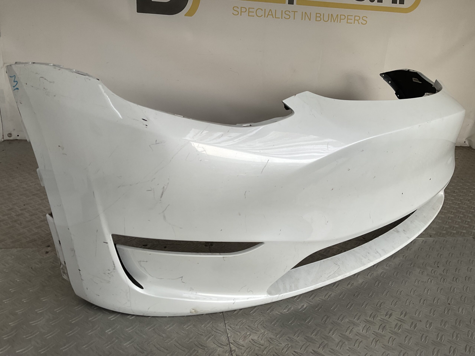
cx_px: 238
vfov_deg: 48.2
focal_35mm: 29
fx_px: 398
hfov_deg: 61.7
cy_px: 178
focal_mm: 3
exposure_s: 1/100
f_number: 1.8
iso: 25
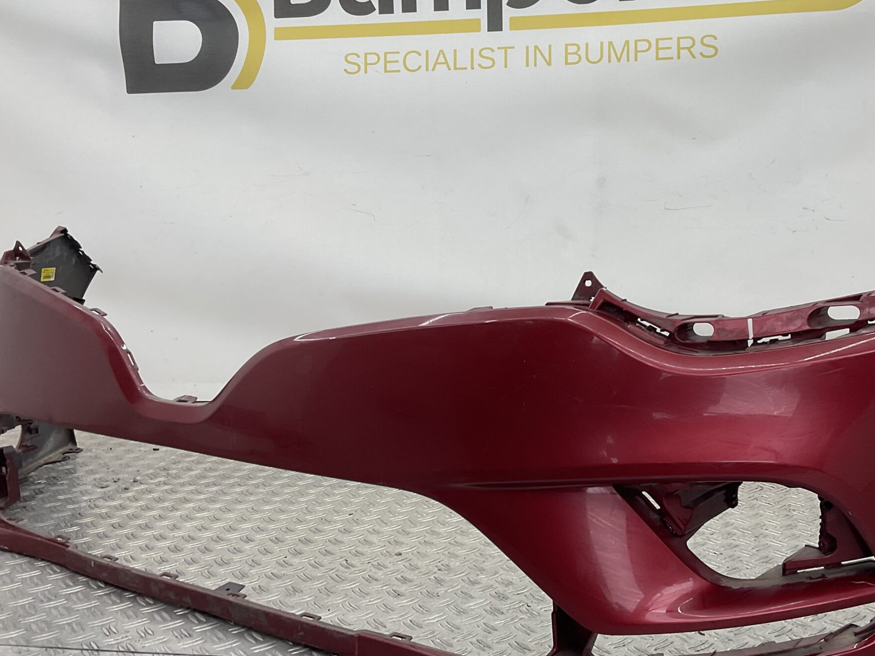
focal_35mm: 42
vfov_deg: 34.3
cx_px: 528
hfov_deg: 44.5
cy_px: 314
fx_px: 1062
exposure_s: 1/120
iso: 20
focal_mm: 3
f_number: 1.8
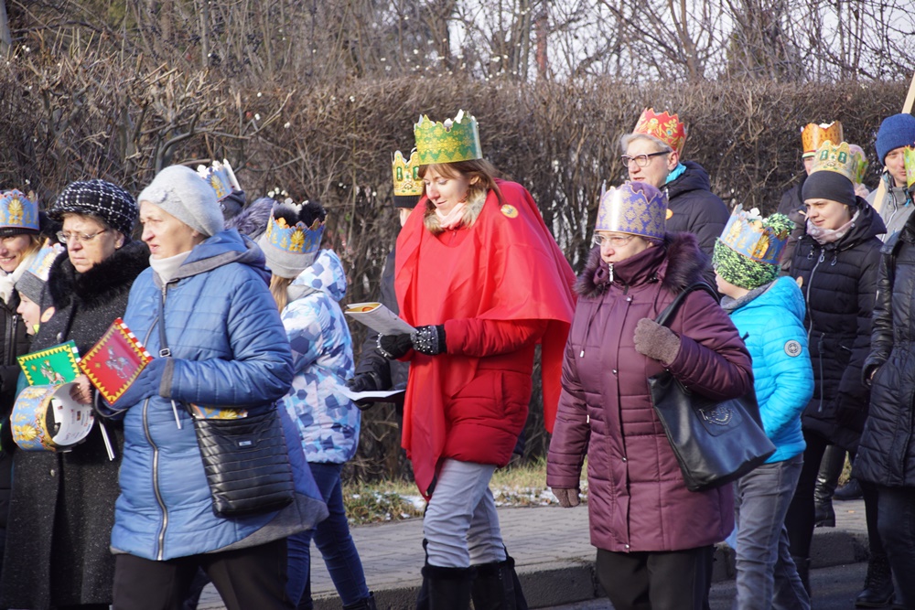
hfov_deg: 13.7
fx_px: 3813
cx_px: 458
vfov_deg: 9.2
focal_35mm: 150
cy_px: 305
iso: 250
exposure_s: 1/160
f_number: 5.6
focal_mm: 100
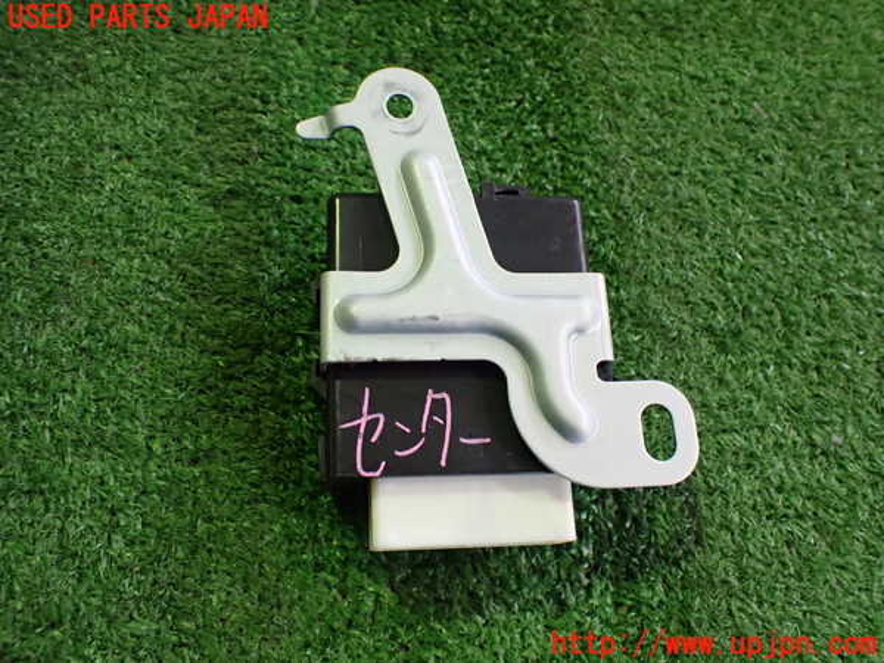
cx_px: 442
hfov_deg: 60.0
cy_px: 332
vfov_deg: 46.8
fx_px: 766
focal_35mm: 30
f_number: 2.3
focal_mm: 5.4
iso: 800
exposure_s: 1/125
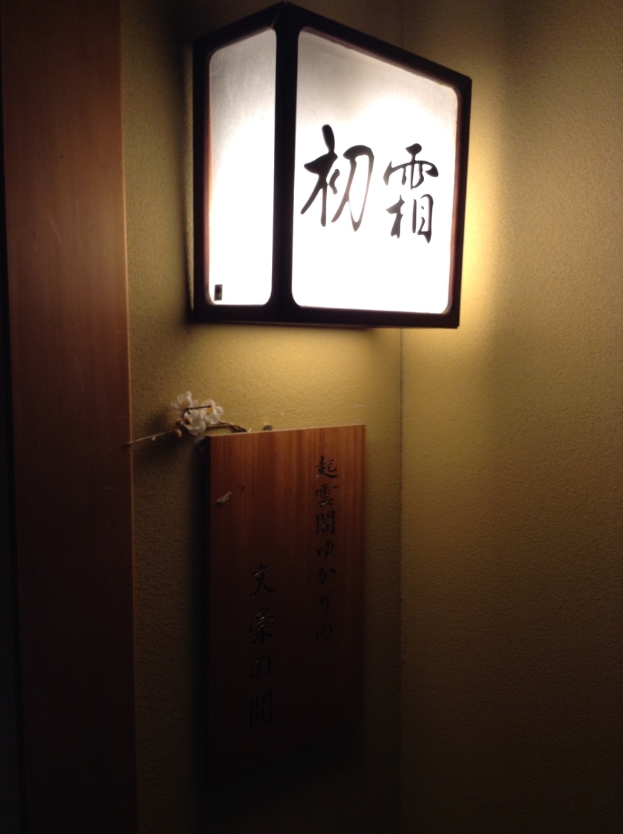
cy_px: 417
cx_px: 312
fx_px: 794
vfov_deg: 55.4
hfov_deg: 42.8
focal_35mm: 33
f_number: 2.4
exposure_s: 1/24
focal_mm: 3.3
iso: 40
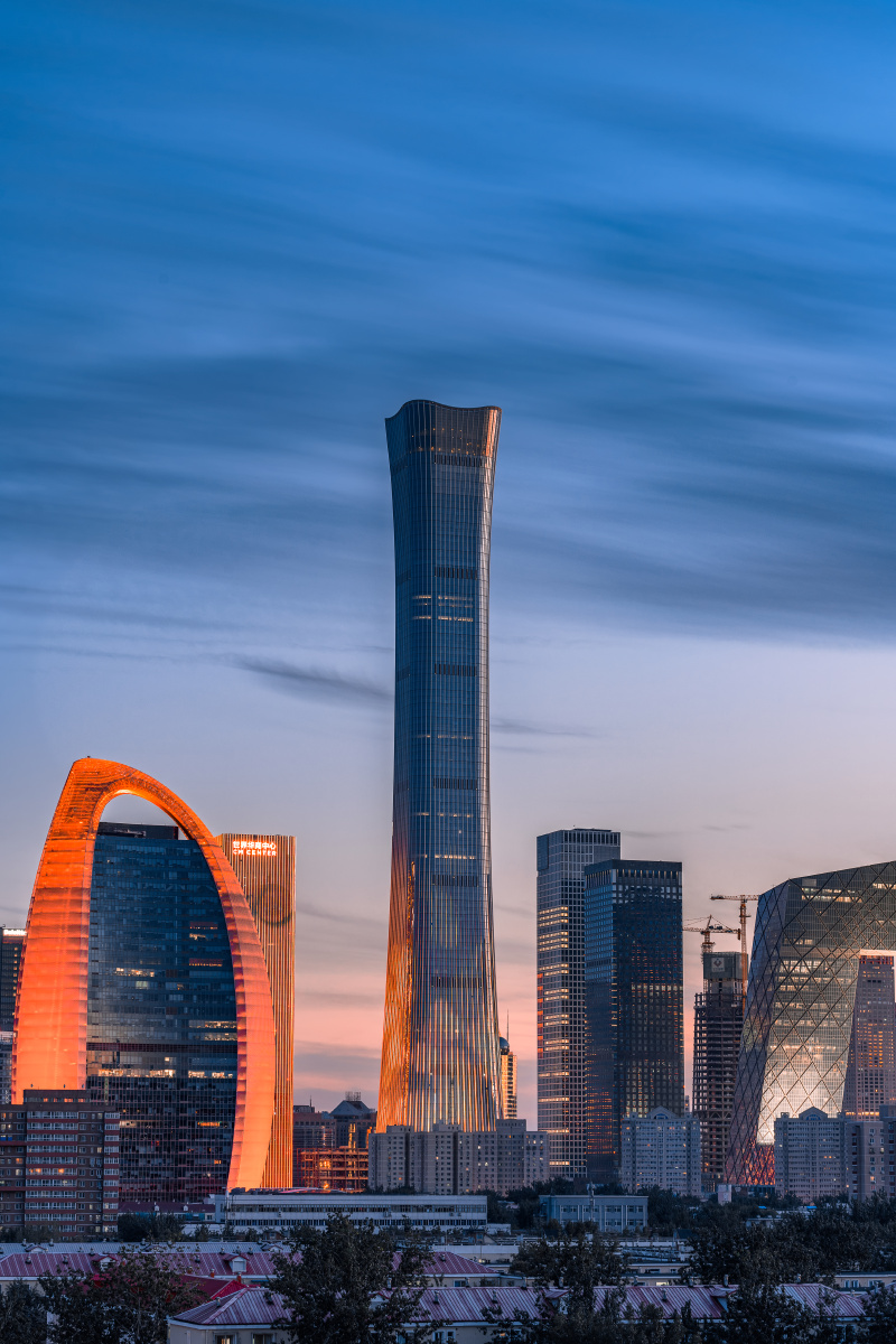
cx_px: 448
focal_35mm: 75
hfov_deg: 18.2
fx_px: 2800
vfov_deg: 27.0
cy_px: 672
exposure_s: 1/1.43
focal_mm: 75
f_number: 11
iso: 100
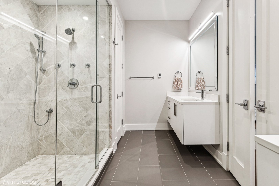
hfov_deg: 96.7
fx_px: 124
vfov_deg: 73.8
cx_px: 140
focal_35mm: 16
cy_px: 93
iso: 320
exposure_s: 1/15
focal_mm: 16
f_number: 8
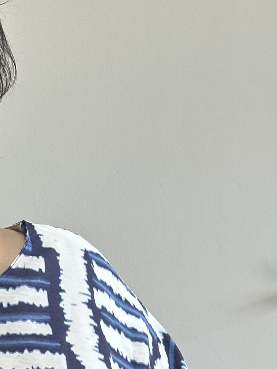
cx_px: -37
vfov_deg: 15.5
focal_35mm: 123
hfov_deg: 11.8
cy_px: 435
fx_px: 1313
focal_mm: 6.86
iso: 50
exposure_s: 1/116
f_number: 1.78
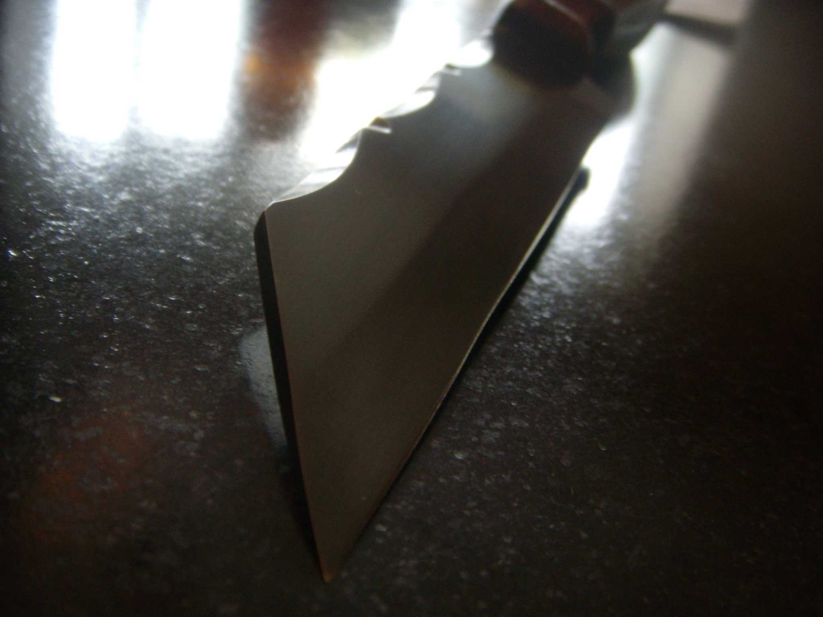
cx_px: 412
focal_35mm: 38
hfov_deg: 49.0
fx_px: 903
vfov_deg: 37.7
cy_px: 308
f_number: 3.5
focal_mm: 6.4
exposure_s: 1/21.1
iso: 100
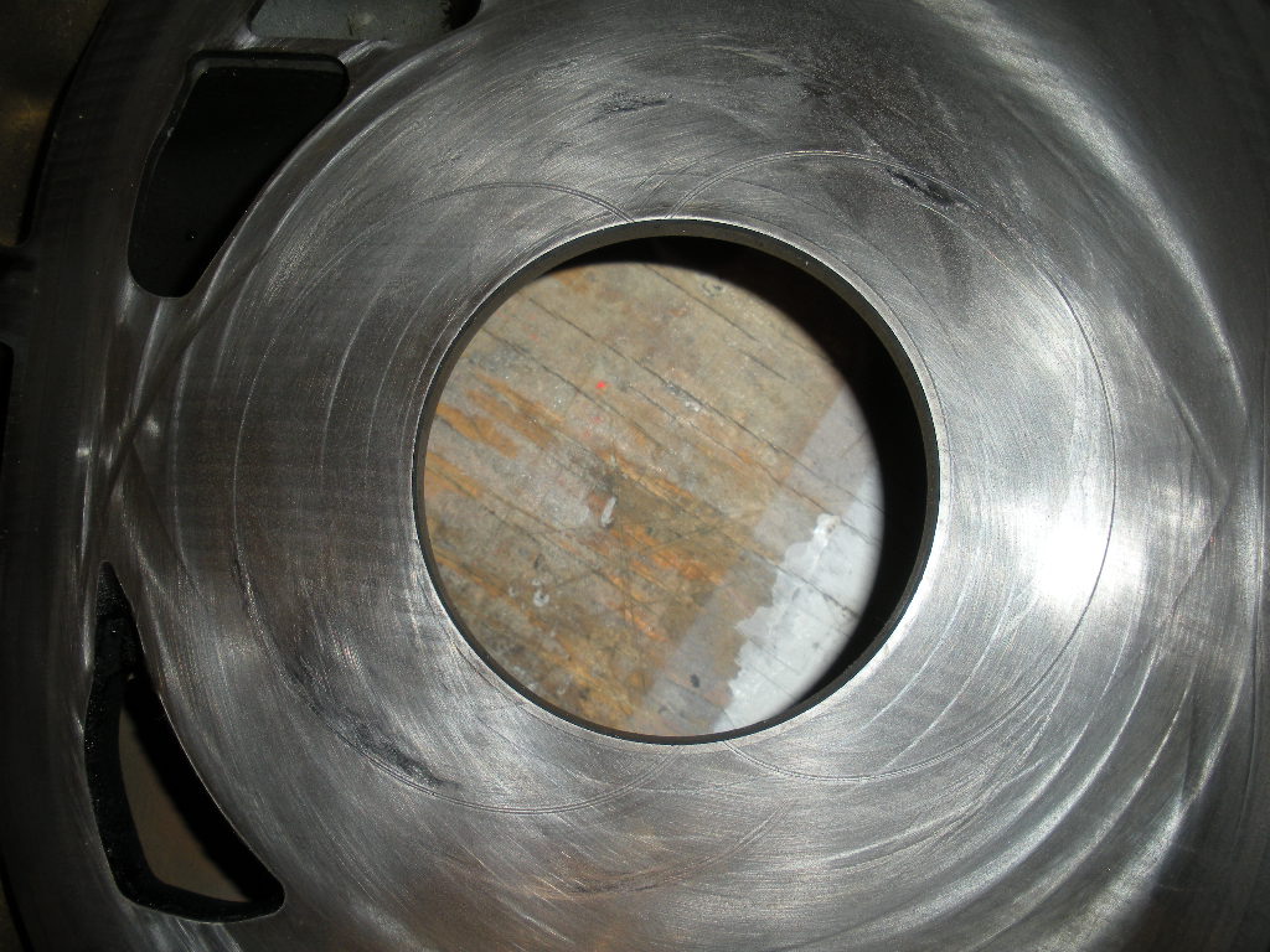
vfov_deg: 39.7
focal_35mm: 36
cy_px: 476
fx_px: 1321
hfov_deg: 51.4
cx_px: 635
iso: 64
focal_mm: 6.3
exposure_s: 1/60
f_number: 3.5
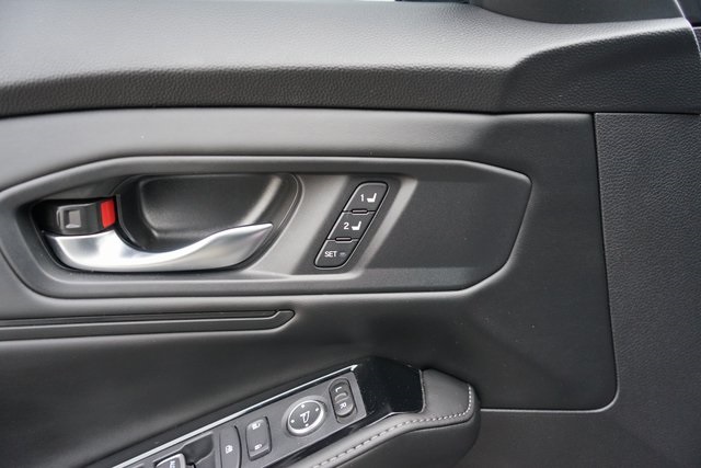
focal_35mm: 37
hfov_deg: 51.9
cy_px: 234
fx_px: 721
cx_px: 350
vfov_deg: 36.0
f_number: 3.2
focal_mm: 37
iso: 1600
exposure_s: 1/160
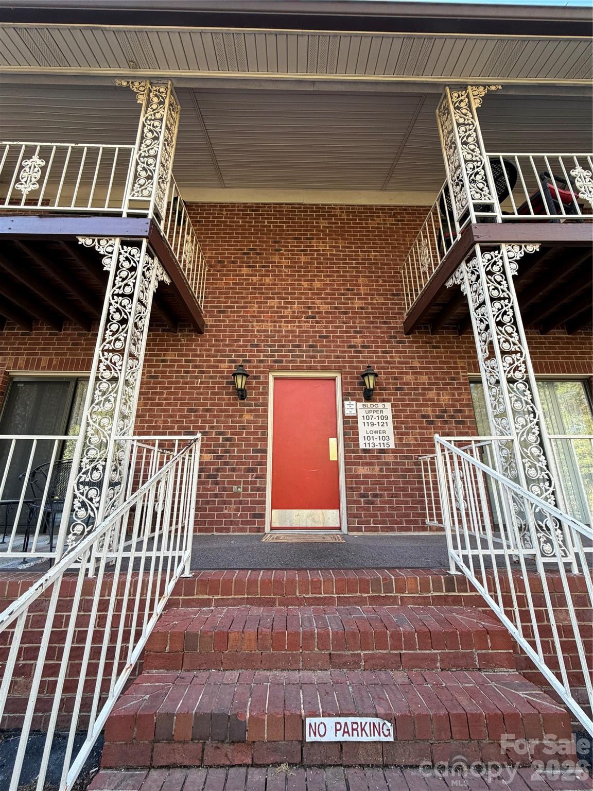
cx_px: 296
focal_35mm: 14
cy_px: 396
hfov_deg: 85.7
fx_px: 320
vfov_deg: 102.1
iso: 125
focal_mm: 2.22
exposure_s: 1/121
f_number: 2.2
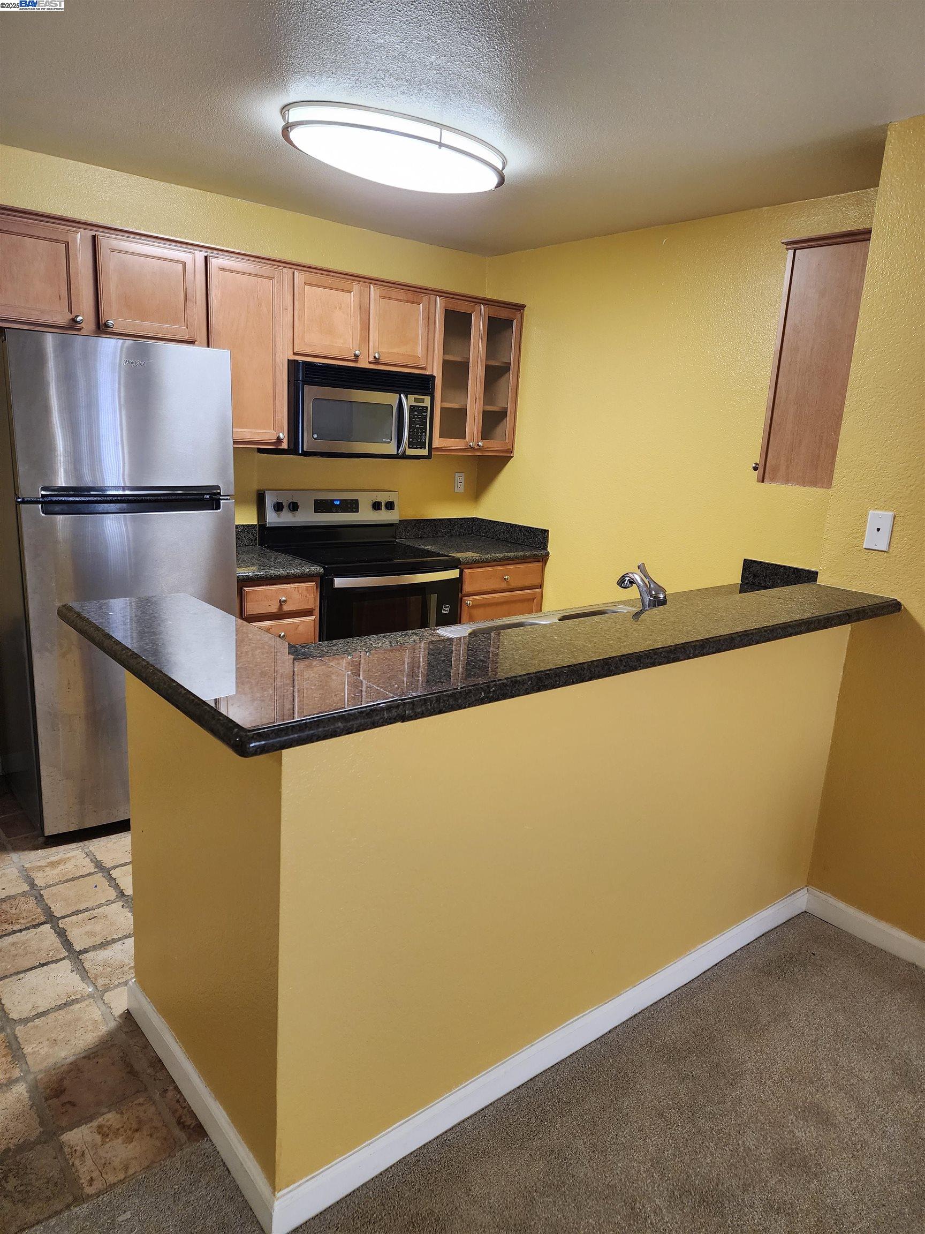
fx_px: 819
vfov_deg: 73.9
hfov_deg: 58.9
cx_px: 462
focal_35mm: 23
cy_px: 617
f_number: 1.8
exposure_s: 1/120
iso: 320
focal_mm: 6.4
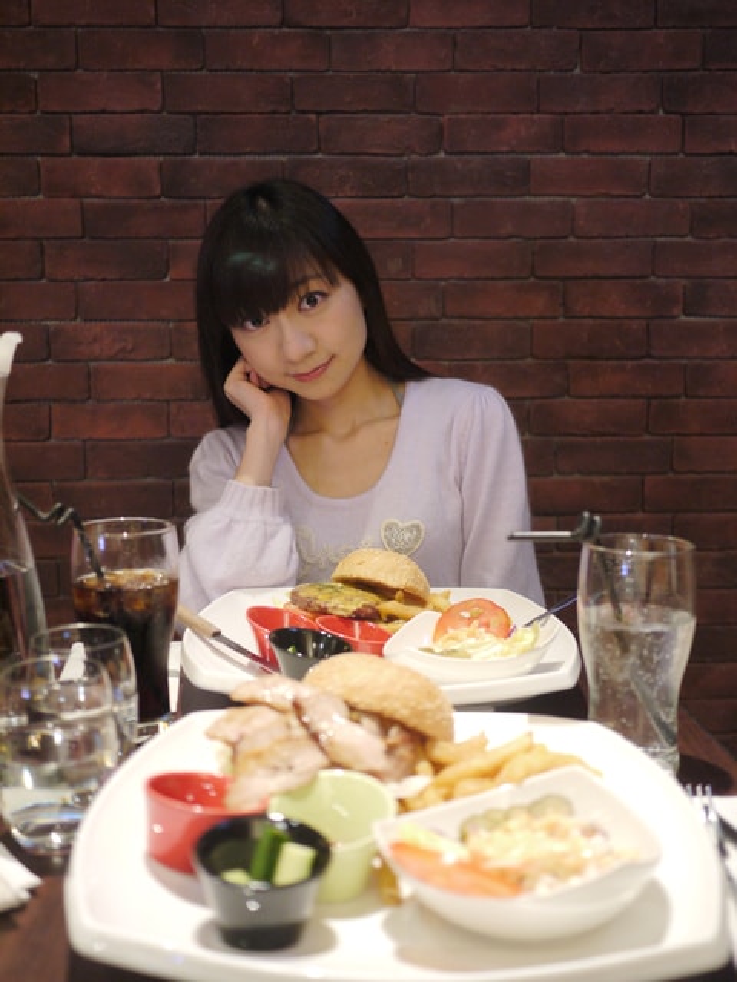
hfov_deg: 36.0
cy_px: 491
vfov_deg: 46.8
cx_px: 368
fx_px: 1136
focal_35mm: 40
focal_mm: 20
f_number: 1.7
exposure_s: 1/20
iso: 400
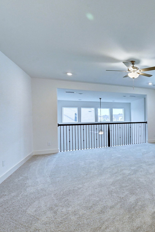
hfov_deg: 46.9
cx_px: 158
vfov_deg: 78.6
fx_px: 142
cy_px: 118
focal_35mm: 22
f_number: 8
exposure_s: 1/20
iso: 400
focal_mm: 14
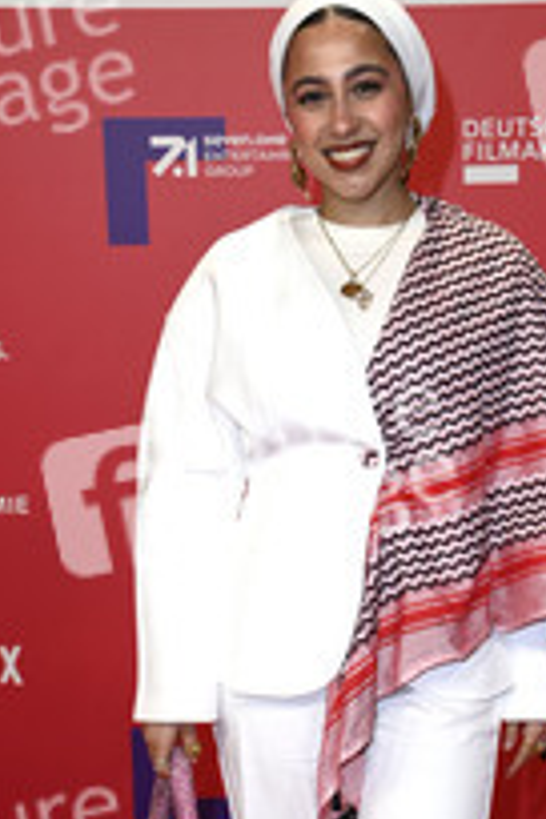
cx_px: 365
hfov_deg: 13.4
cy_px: 682
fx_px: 2320
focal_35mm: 102
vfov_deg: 19.8
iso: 640
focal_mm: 52
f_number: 5.6
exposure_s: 1/250
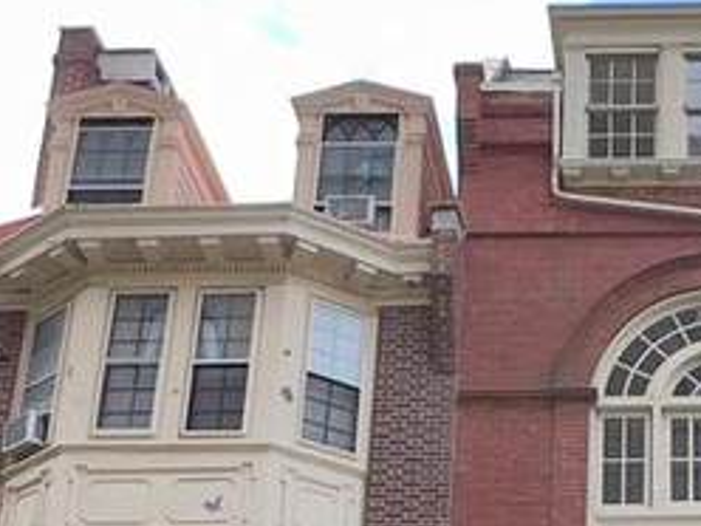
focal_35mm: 67
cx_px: 676
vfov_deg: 19.5
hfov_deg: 27.5
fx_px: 1357
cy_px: 755
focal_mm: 1.57
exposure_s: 1/338
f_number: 1.8
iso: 32
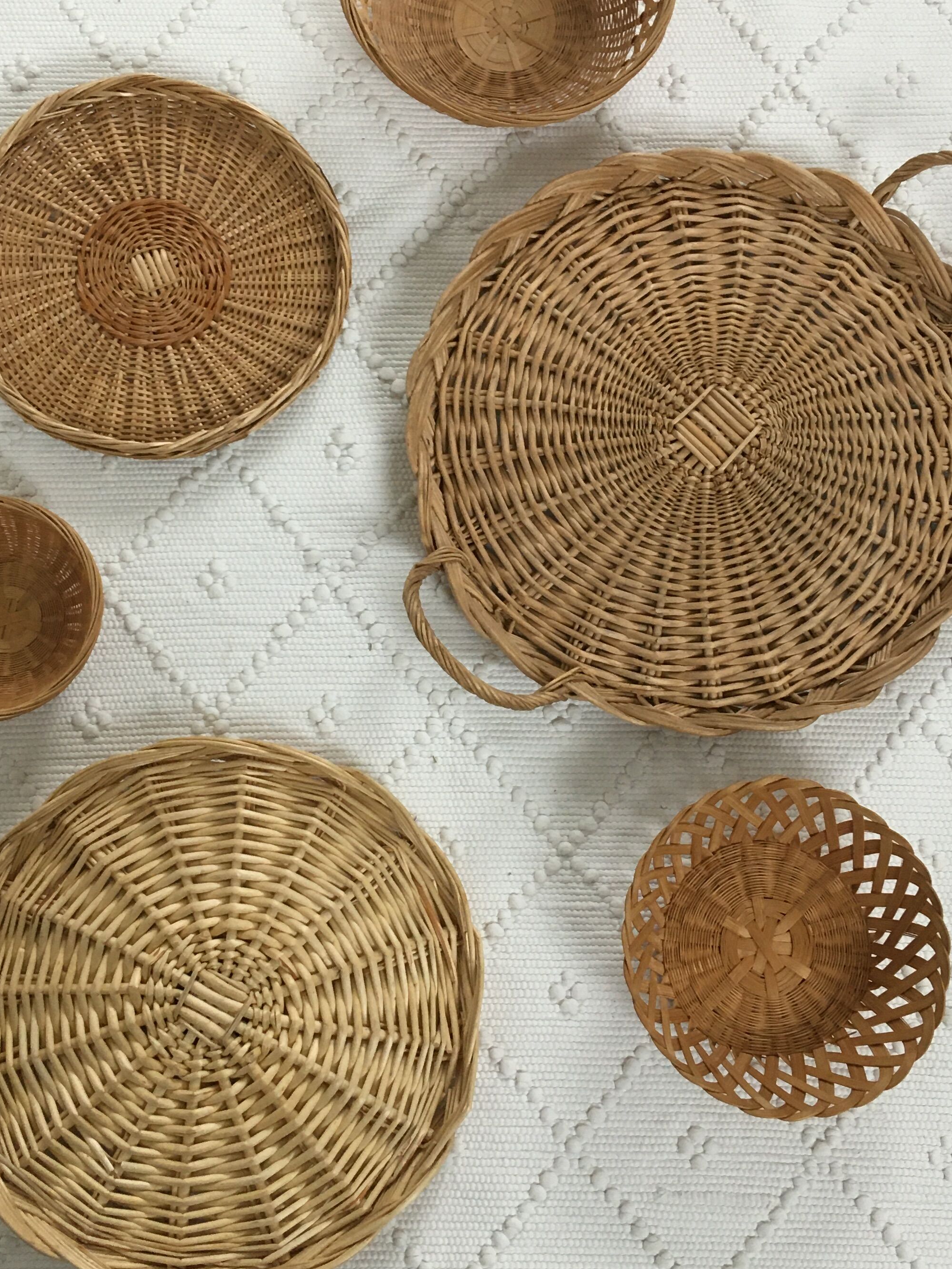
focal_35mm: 44
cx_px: 454
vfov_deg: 42.9
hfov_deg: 32.9
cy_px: 588
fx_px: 1613
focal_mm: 4.15
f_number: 2.2
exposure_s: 1/33
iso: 125
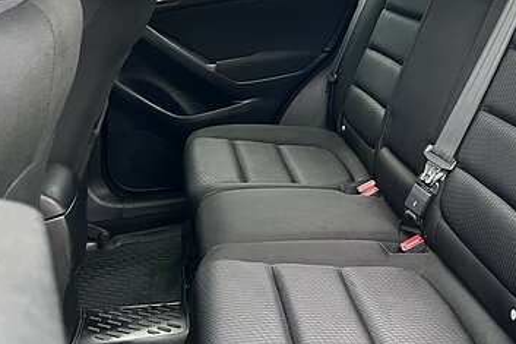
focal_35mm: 42
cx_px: 371
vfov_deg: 31.6
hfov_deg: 45.2
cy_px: 110
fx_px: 602
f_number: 1.5
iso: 500
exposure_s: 1/47
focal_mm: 5.7
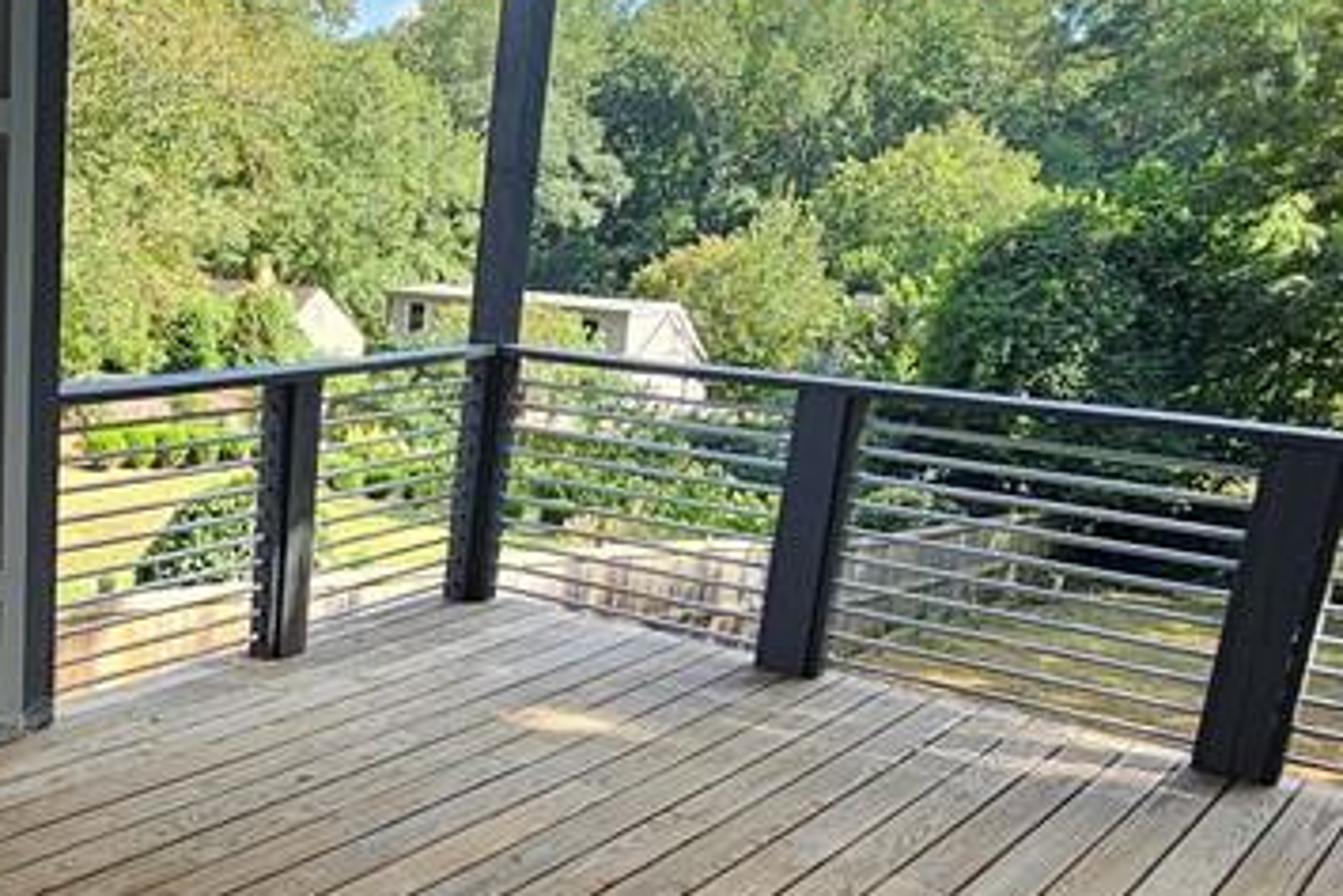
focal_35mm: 39
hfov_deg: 45.0
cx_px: 132
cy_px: 677
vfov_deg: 33.5
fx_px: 1455
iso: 50
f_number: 2.2
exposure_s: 1/369
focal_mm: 2.2
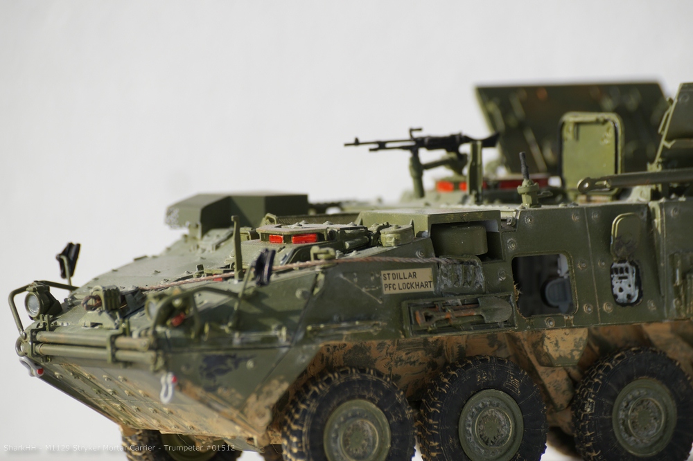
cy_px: 230
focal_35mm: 270
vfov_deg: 5.1
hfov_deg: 7.6
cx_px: 346
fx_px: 5195
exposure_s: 1/500
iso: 100
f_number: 6.3
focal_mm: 180
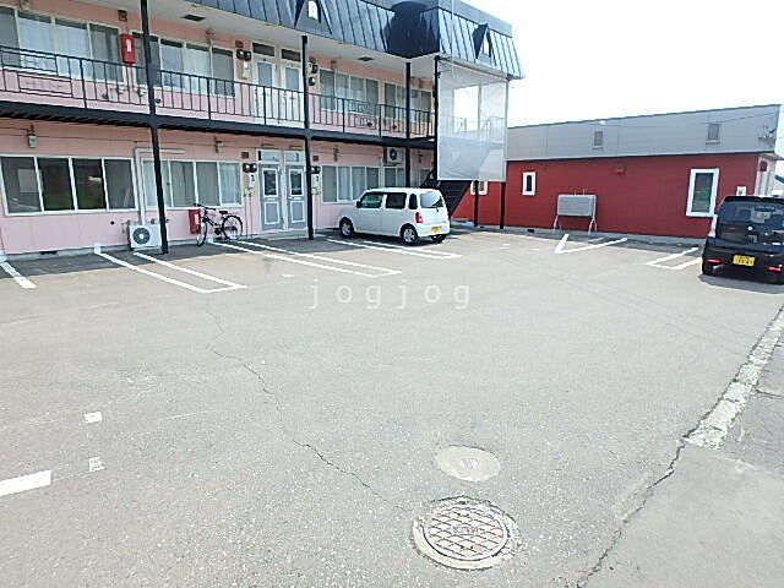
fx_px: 476
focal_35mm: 21
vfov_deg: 63.4
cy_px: 294
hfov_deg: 79.0
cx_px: 392
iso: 125
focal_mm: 3.7
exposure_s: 1/500
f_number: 3.5
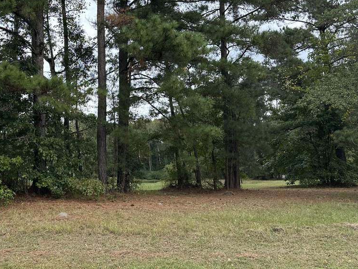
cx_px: 71
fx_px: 424
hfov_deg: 43.6
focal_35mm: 41
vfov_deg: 34.8
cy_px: 90
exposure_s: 1/1131
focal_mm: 6.86
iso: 80
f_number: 1.78
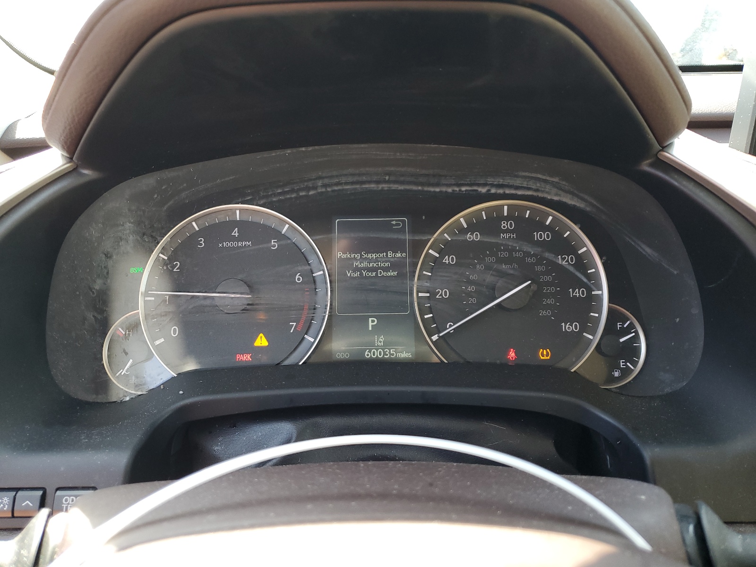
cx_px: 378
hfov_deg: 67.3
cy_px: 284
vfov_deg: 53.1
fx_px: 568
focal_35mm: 26
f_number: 1.5
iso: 70
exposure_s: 1/120
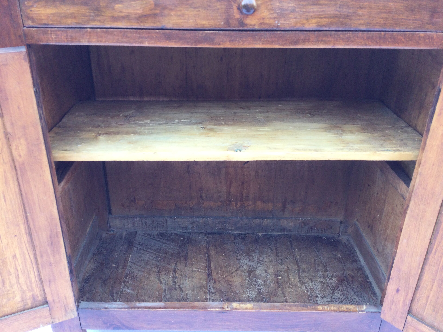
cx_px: 222
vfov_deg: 45.4
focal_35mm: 31
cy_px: 166
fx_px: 397
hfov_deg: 58.4
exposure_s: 1/50
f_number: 2.4
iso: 32
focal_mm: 3.3
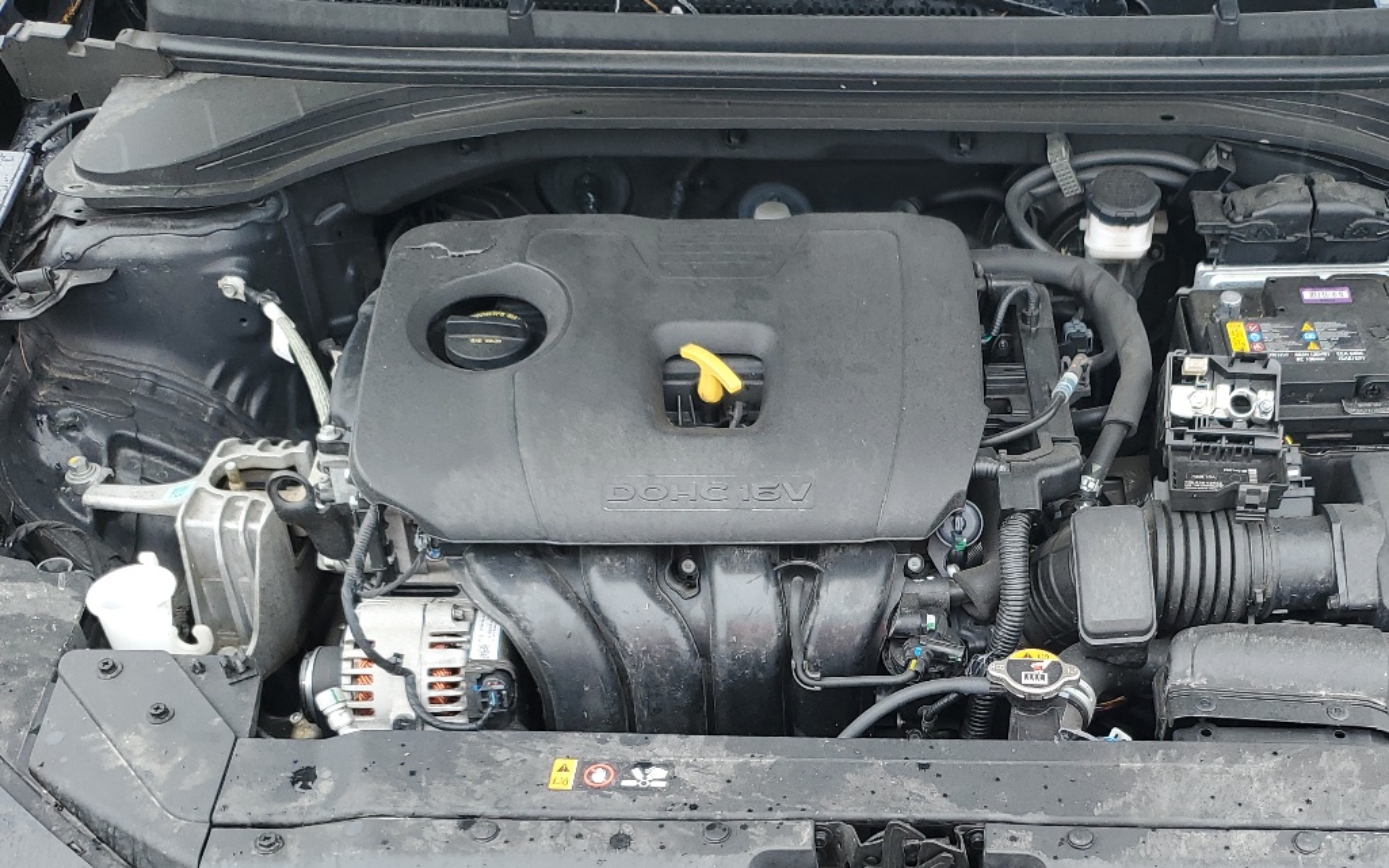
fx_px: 1628
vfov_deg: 29.0
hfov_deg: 45.4
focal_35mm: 43
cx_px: 936
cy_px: 726
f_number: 1.5
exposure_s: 1/132
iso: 50
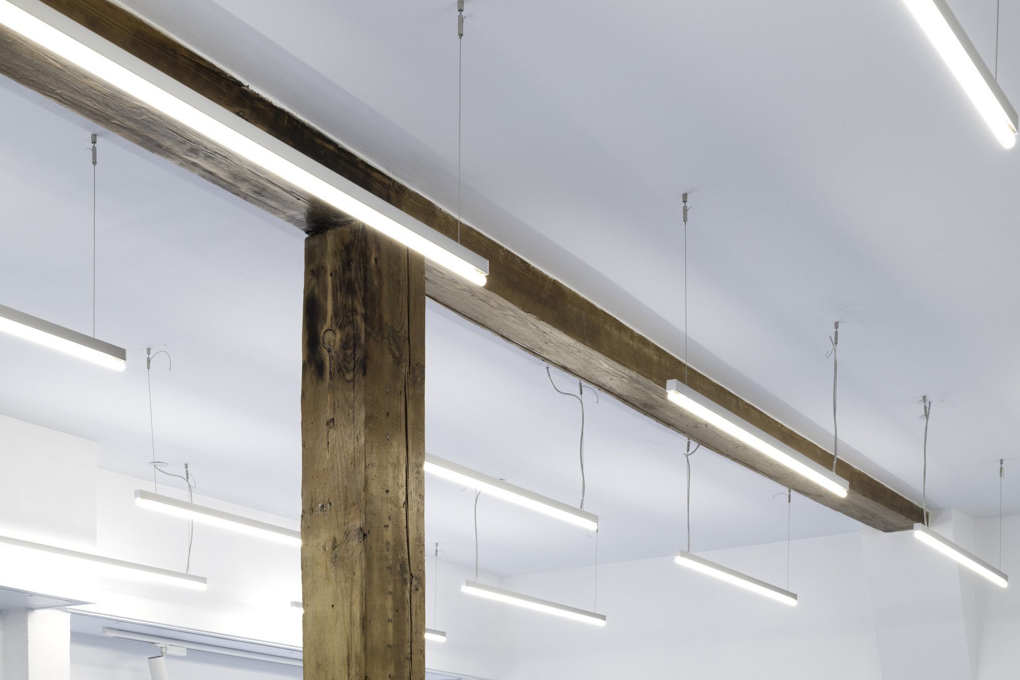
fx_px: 1416
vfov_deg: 27.0
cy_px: 340
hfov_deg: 39.6
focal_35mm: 50
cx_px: 510
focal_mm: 50
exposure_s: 1/50
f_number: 13
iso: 500
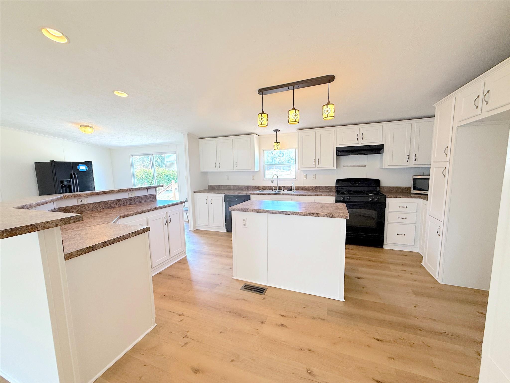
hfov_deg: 102.1
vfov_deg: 85.7
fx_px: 206
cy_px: 192
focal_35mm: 14
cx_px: 255
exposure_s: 1/120
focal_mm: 2.22
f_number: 2.2
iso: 100
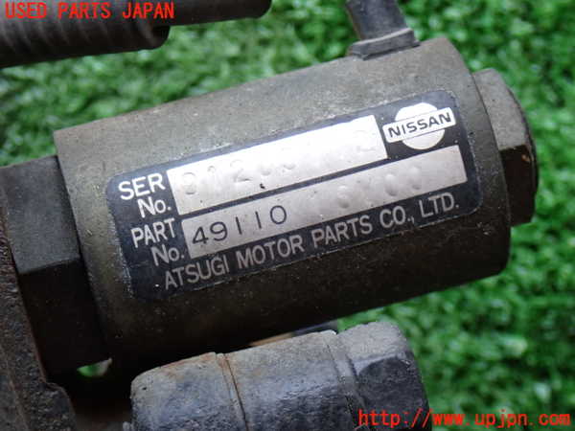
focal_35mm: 82
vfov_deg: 18.0
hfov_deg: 23.8
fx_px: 1362
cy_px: 216
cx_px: 288
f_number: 4.3
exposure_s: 1/80
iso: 400
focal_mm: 14.62
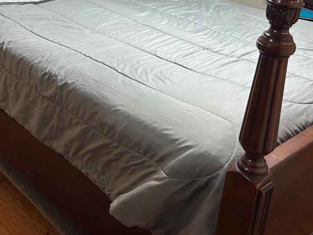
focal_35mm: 52
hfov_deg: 36.8
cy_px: 36
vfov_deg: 27.3
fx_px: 470
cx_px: 135
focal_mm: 5.7
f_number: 1.5
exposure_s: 1/60
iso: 125
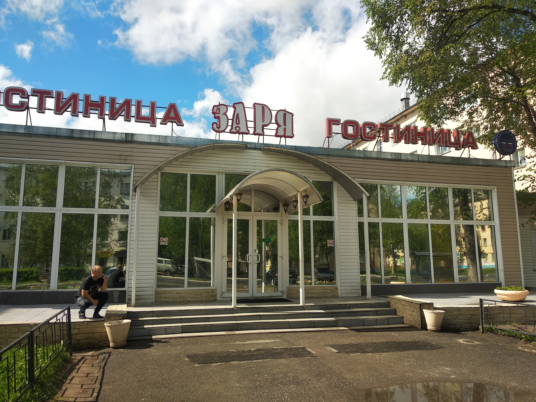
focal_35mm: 26
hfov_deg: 67.3
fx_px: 403
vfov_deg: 53.1
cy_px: 201
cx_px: 268
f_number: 2.2
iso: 100
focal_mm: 3.81
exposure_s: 1/1114
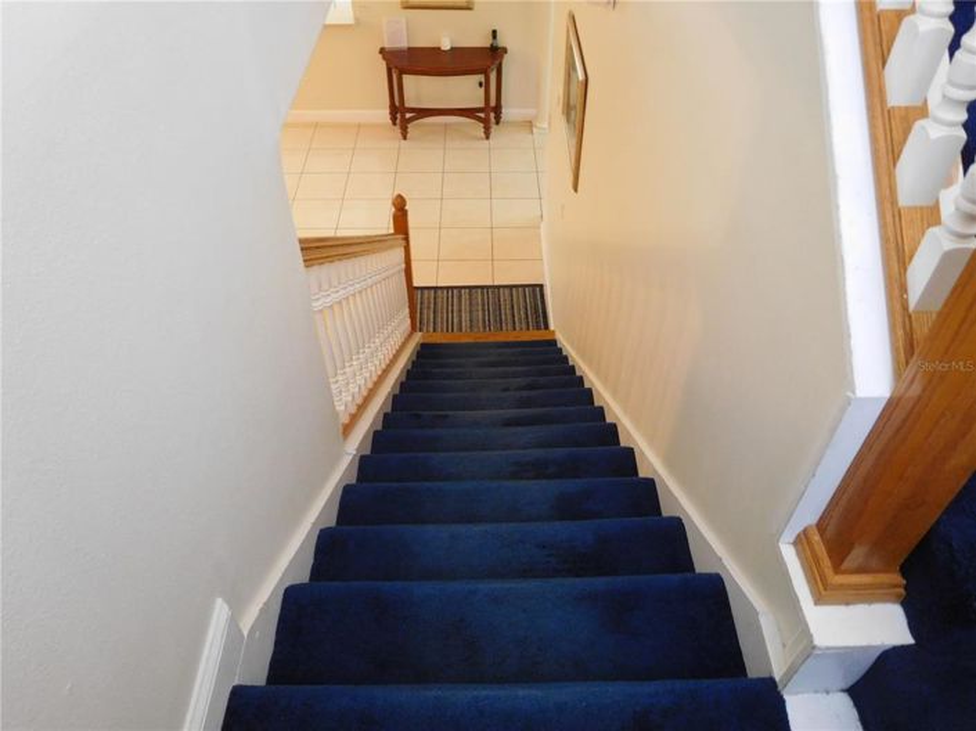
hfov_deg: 69.4
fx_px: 705
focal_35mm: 25
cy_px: 366
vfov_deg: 54.8
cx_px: 488
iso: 400
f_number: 3.4
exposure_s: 1/25
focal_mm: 4.5
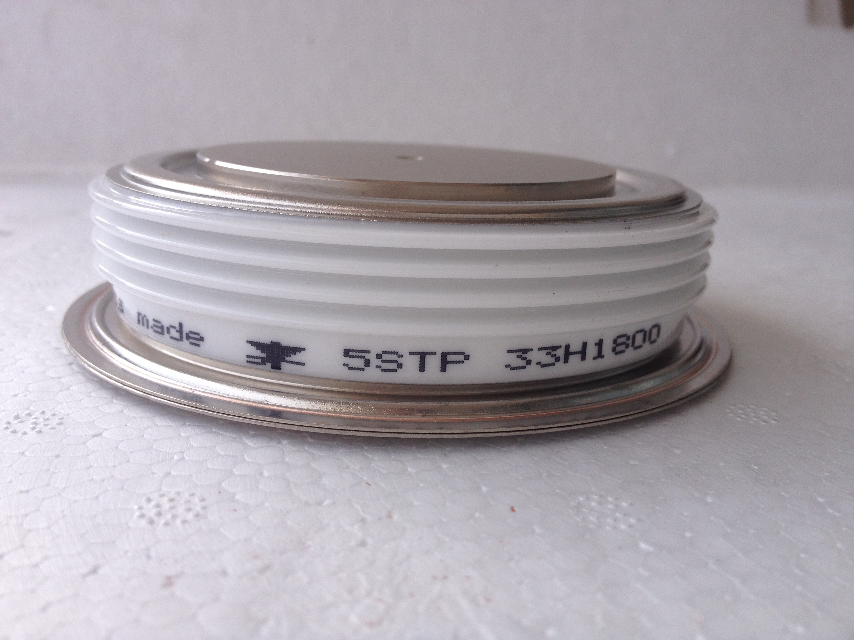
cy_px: 320
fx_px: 863
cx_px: 427
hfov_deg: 52.6
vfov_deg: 40.7
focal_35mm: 35
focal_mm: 4.28
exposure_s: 1/812
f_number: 2.4
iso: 50
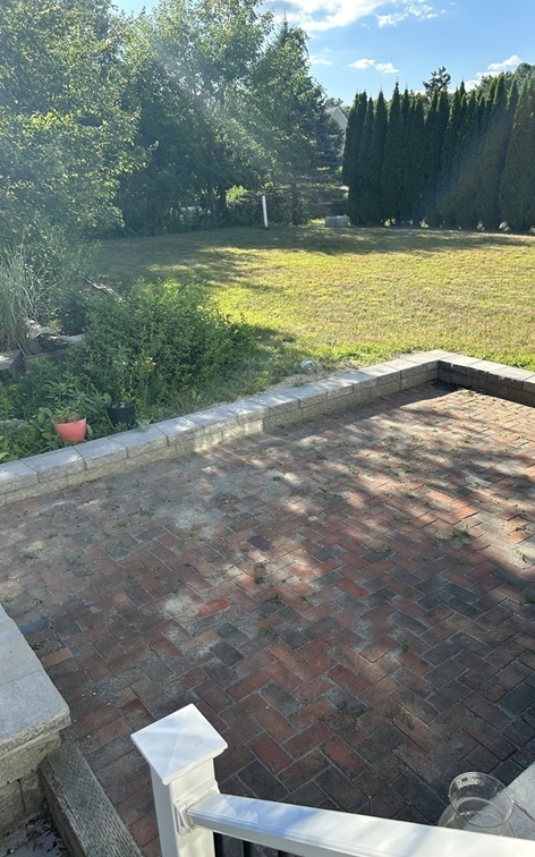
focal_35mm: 28
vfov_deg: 66.5
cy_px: 432
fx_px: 654
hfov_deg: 44.3
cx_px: 316
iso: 50
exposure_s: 1/1266
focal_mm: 5.7
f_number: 1.5
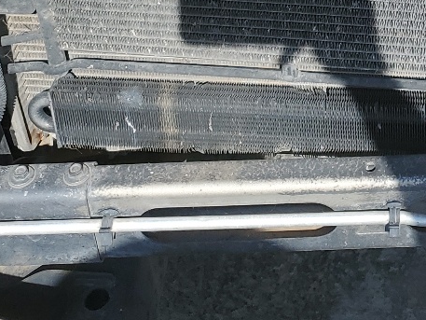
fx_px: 1120
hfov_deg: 20.3
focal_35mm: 91
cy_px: -210
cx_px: 501
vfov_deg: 14.7
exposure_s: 1/3333
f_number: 1.5
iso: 50
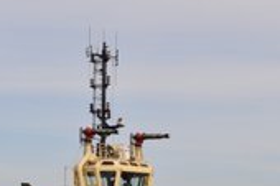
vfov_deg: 7.0
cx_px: 171
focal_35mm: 194
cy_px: 184
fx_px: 1509
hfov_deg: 10.6
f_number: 9
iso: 200
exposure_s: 1/320
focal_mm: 55
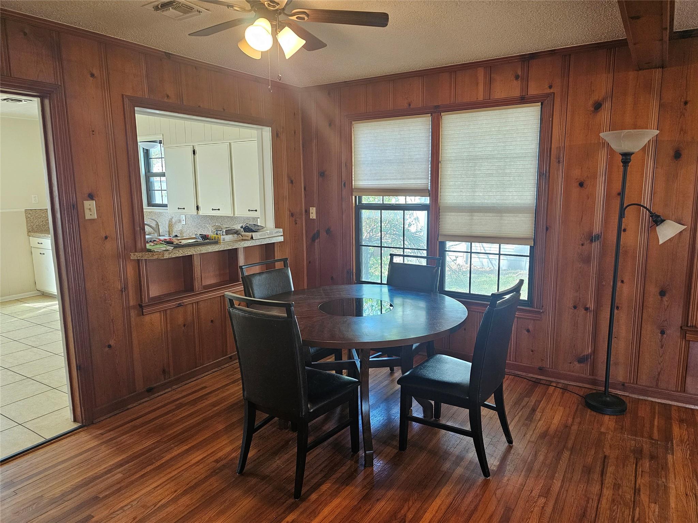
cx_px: 349
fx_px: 464
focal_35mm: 23
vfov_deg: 58.9
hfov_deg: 73.9
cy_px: 262
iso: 400
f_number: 1.7
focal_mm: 6.3
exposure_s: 1/120
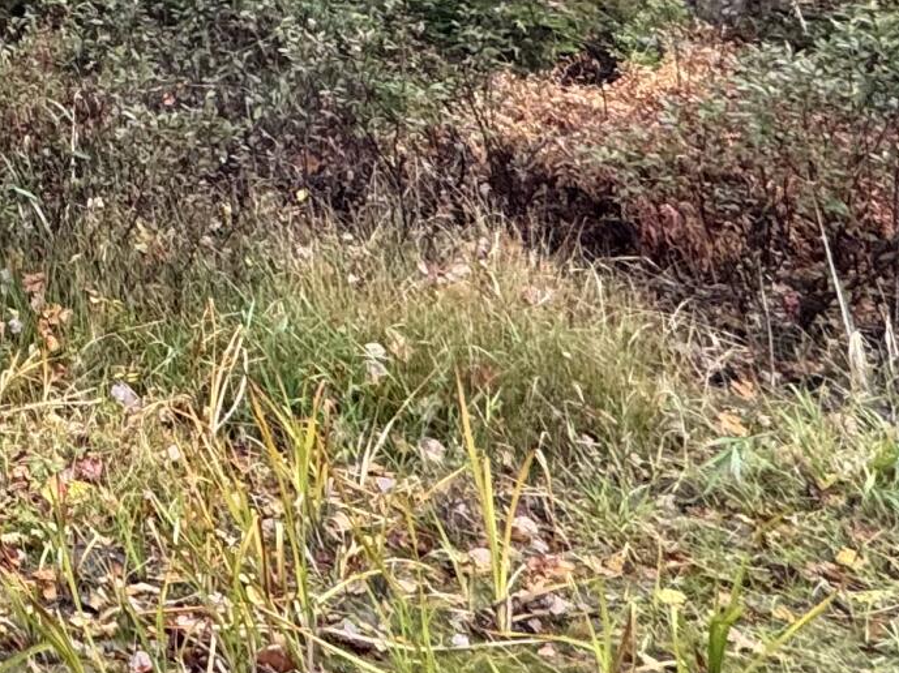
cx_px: -558
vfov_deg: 19.6
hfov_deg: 23.2
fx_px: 1583
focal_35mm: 61
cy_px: -433
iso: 40
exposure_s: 1/141
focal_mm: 2.22
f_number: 2.2
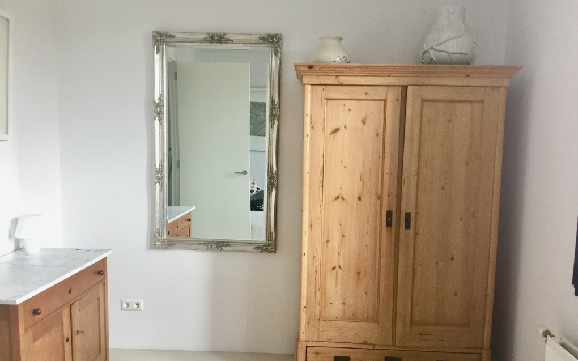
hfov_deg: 58.2
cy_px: 196
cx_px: 288
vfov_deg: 38.3
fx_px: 520
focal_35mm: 33
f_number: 2.4
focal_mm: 3.3
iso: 50
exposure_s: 1/33
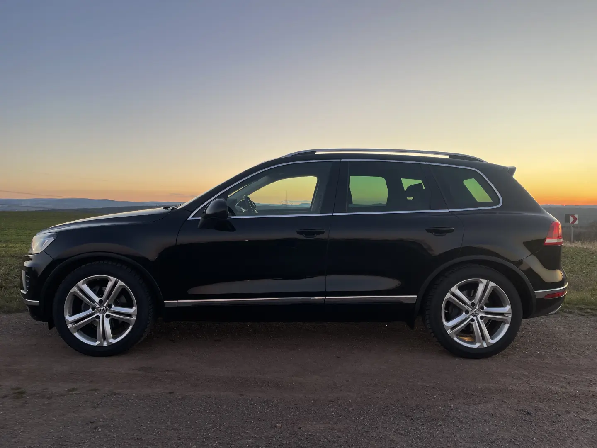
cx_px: 298
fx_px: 431
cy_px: 224
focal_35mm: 25
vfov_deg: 54.9
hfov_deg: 69.4
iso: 32
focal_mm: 5.1
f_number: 1.6
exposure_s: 1/173
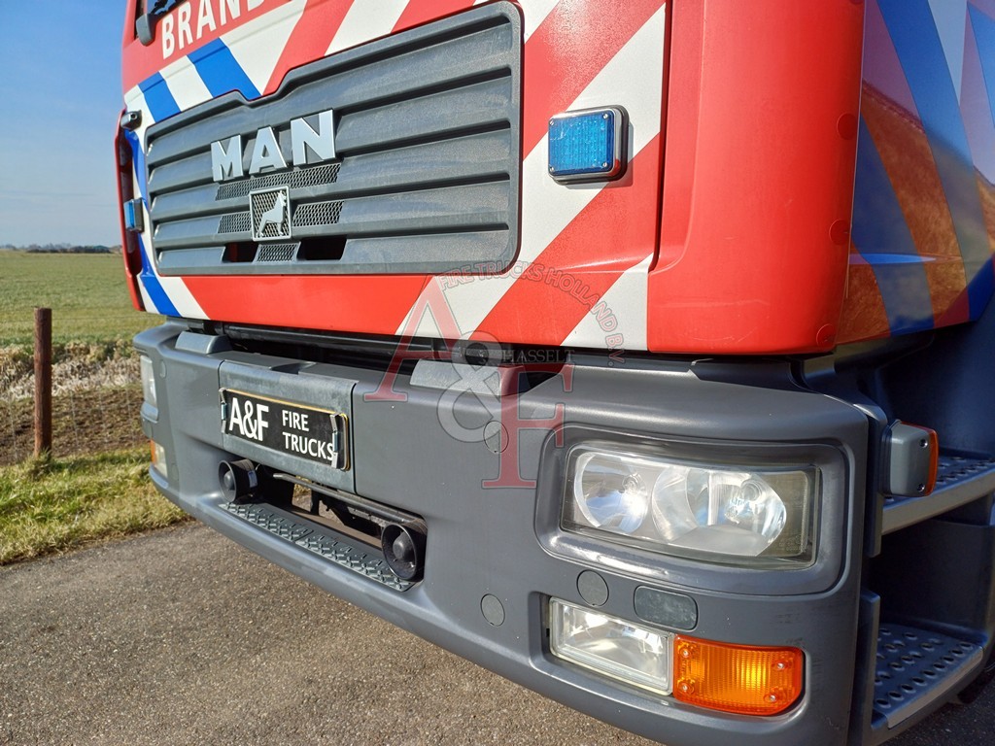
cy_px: 373
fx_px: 719
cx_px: 498
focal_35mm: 25
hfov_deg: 69.4
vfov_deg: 54.9
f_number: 1.8
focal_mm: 4.65
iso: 50
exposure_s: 1/1189
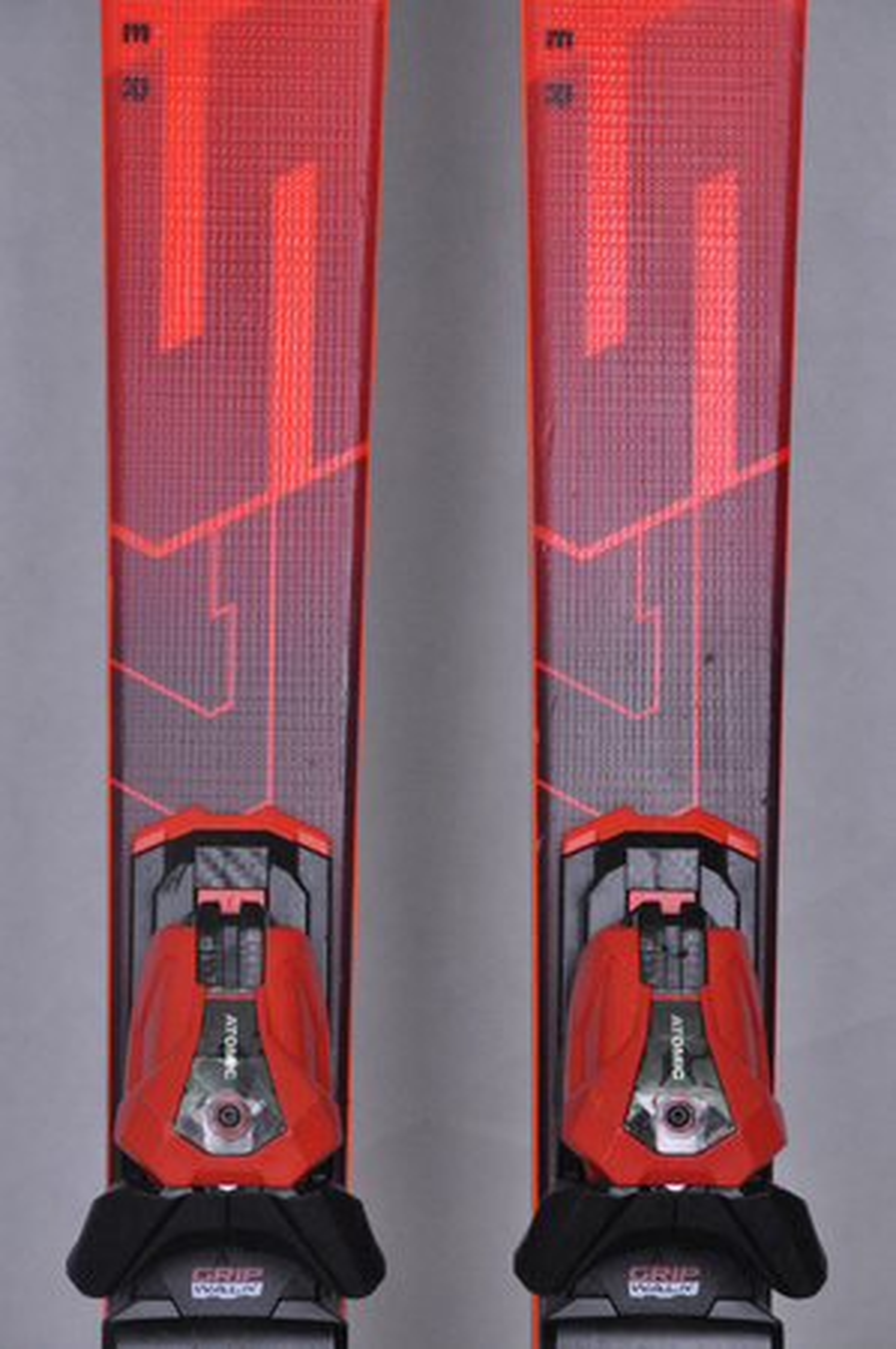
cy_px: 674
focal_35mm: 158
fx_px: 5893
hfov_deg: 8.7
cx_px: 448
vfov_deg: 13.1
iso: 3200
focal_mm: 105
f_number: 9.5
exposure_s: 1/125
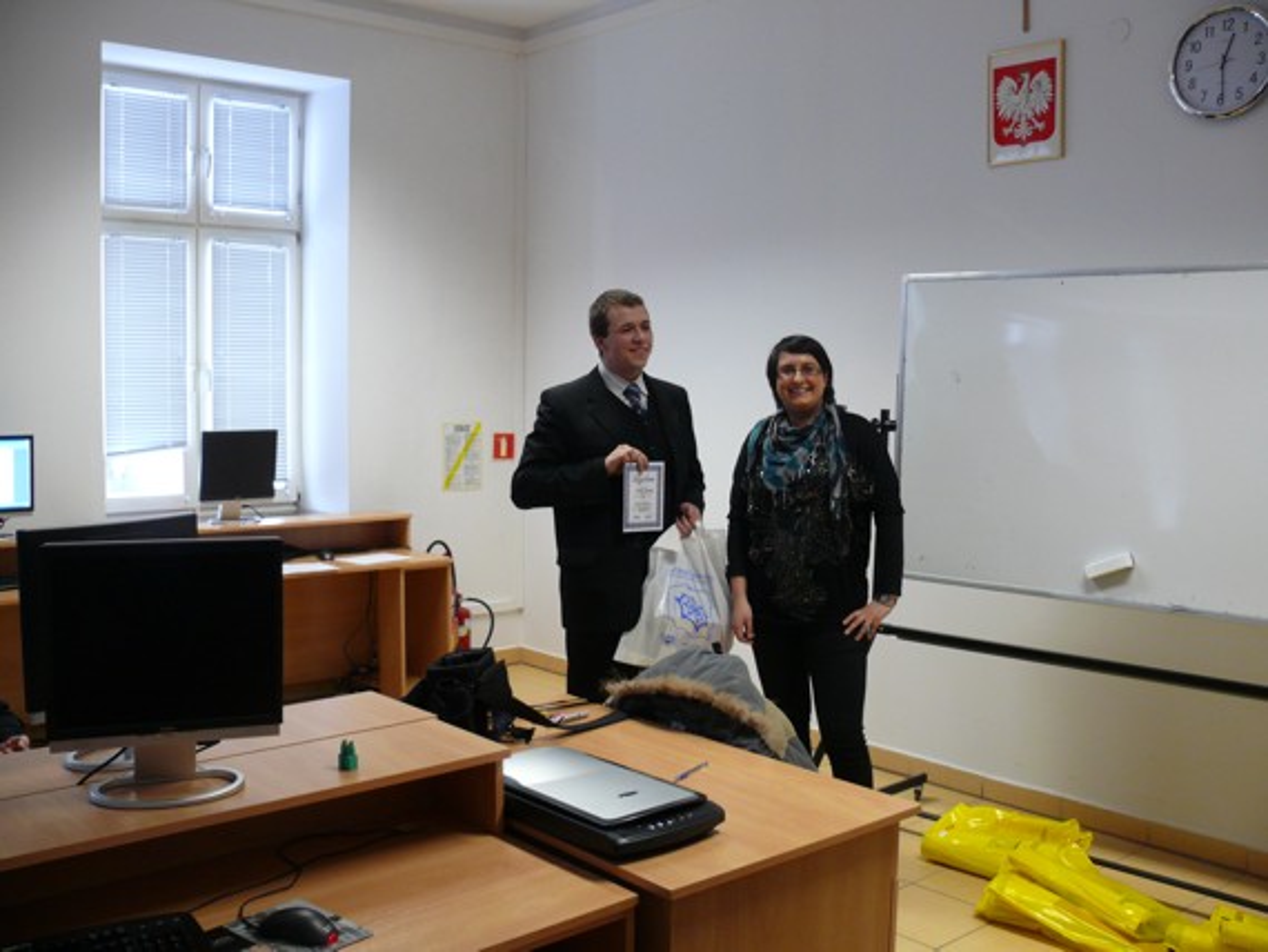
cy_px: 476
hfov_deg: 52.6
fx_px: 1283
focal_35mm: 35
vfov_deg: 40.7
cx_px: 634
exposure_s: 1/25
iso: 200
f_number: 2.8
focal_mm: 7.4
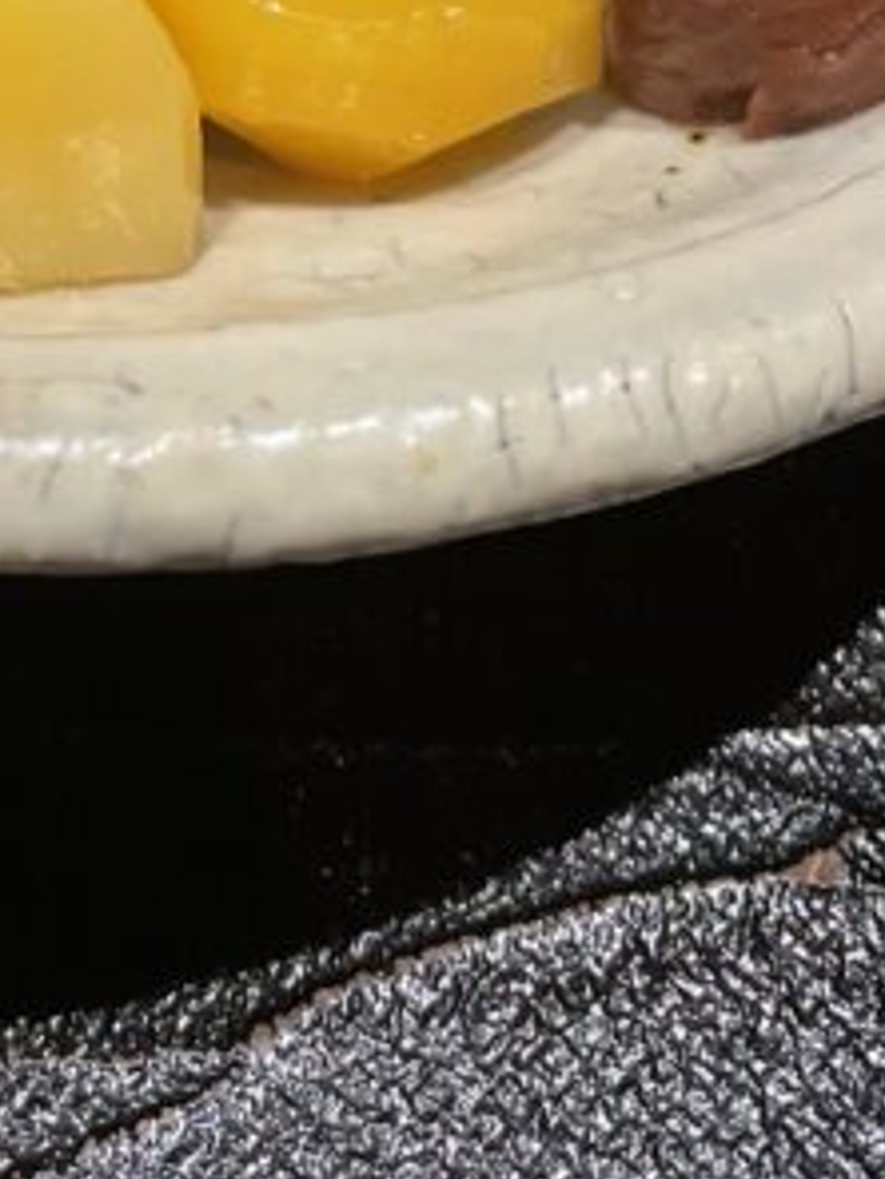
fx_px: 3068
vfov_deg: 19.1
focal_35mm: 90
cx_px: 24
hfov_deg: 16.1
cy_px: -593
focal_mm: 4.2
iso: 100
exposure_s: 1/100
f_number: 1.6
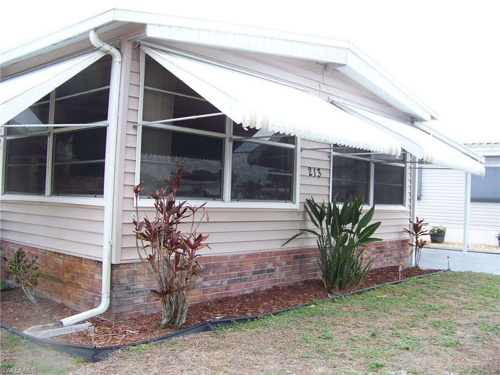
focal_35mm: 36
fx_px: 520
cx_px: 250
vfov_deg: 39.7
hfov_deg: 51.4
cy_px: 188
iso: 64
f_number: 2.8
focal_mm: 5.85
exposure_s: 1/50
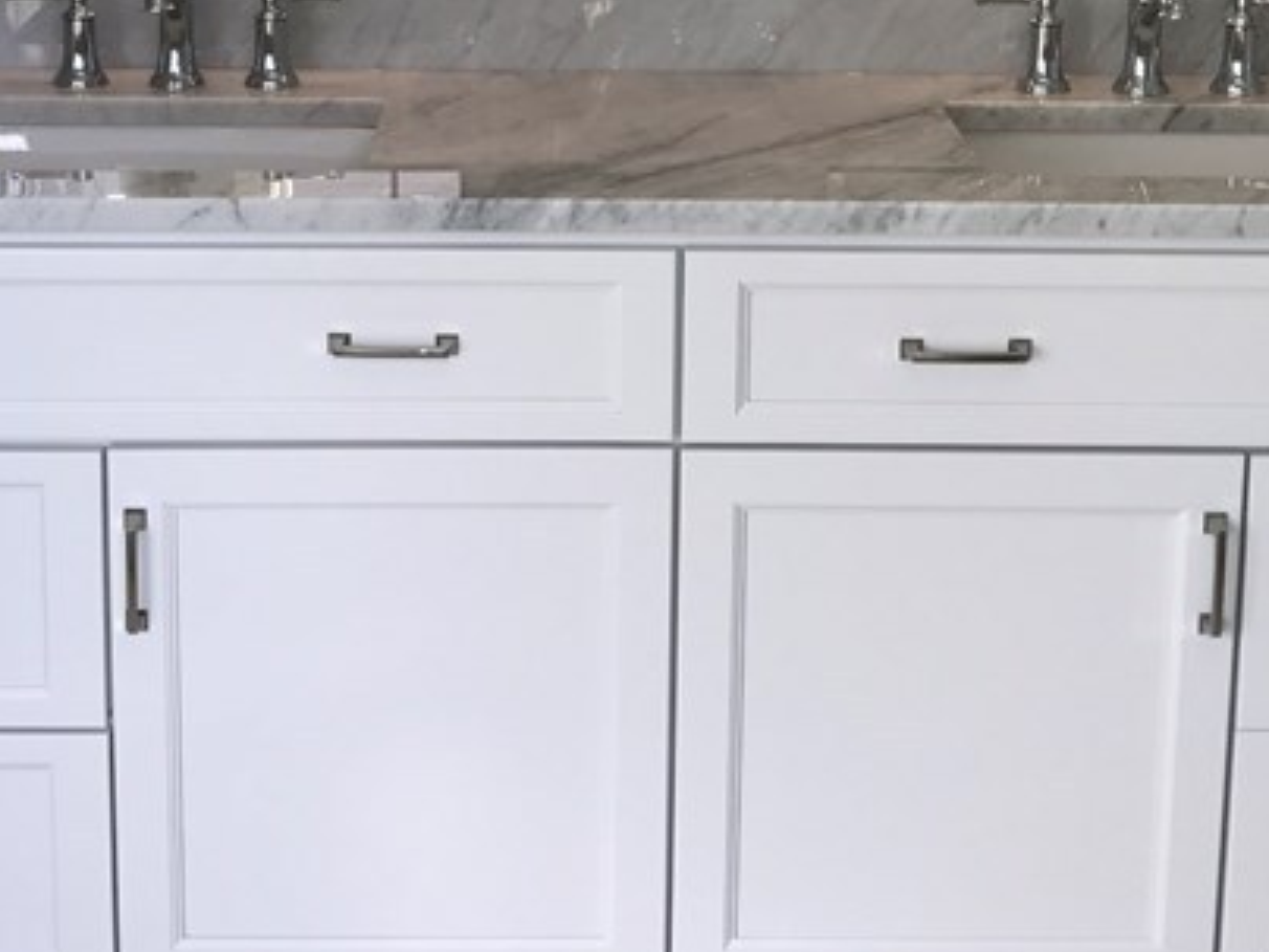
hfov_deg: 27.4
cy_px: 44
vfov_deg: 20.2
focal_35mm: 71
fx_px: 2603
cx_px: 572
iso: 20
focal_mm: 3.99
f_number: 1.8
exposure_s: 1/133
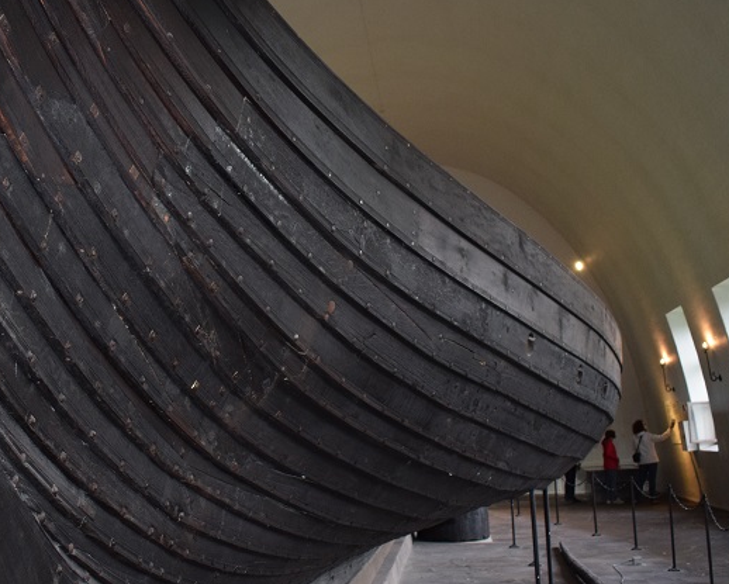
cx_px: 280
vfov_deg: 34.1
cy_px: 246
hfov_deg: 41.7
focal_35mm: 44
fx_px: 950
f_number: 3.5
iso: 1100
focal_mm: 18
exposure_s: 1/60
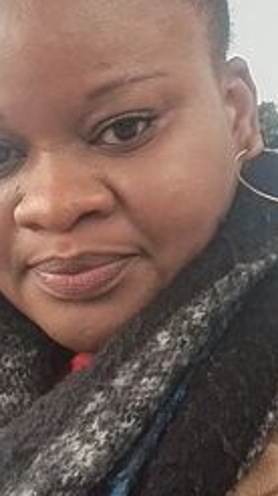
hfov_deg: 17.7
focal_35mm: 68
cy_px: 224
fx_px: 893
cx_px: 175
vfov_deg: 31.0
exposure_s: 1/109
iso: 50
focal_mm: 3.26
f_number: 2.4
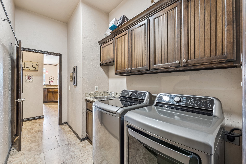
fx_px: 103
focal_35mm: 15
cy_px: 82
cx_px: 123
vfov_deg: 76.9
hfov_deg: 100.0
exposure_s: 1/3.33
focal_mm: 15.1
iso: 100
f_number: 10
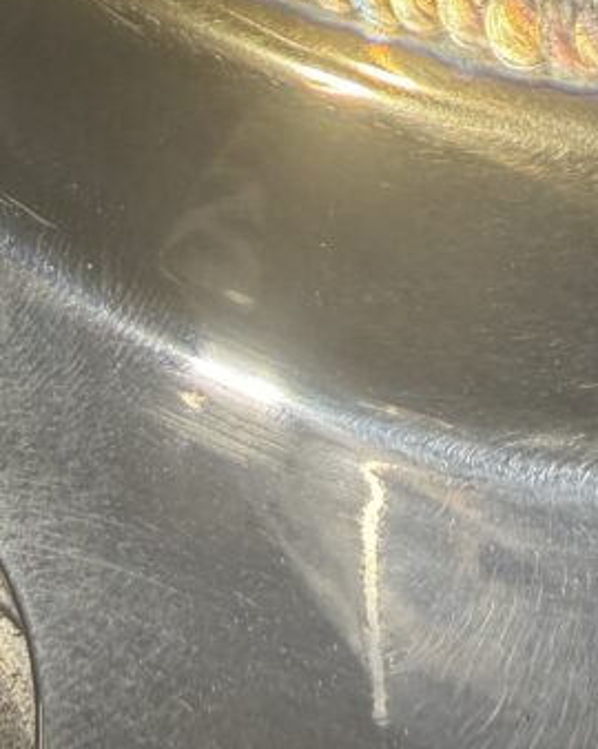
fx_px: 1572
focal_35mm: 71
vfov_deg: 22.2
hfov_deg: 21.5
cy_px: -368
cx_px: 354
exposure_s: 1/100
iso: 200
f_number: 2.2
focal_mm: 2.22
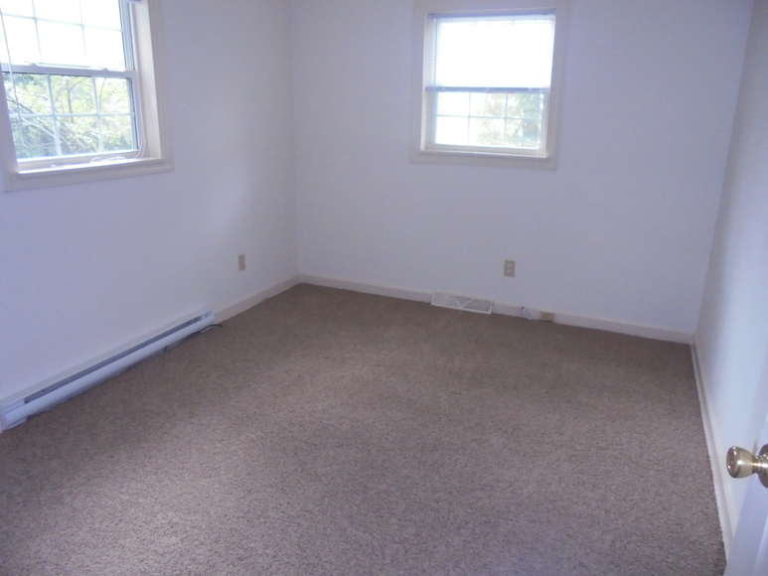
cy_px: 288
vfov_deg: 53.1
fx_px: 577
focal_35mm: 26
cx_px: 384
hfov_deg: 67.3
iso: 400
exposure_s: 1/30
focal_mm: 4.6
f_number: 3.5
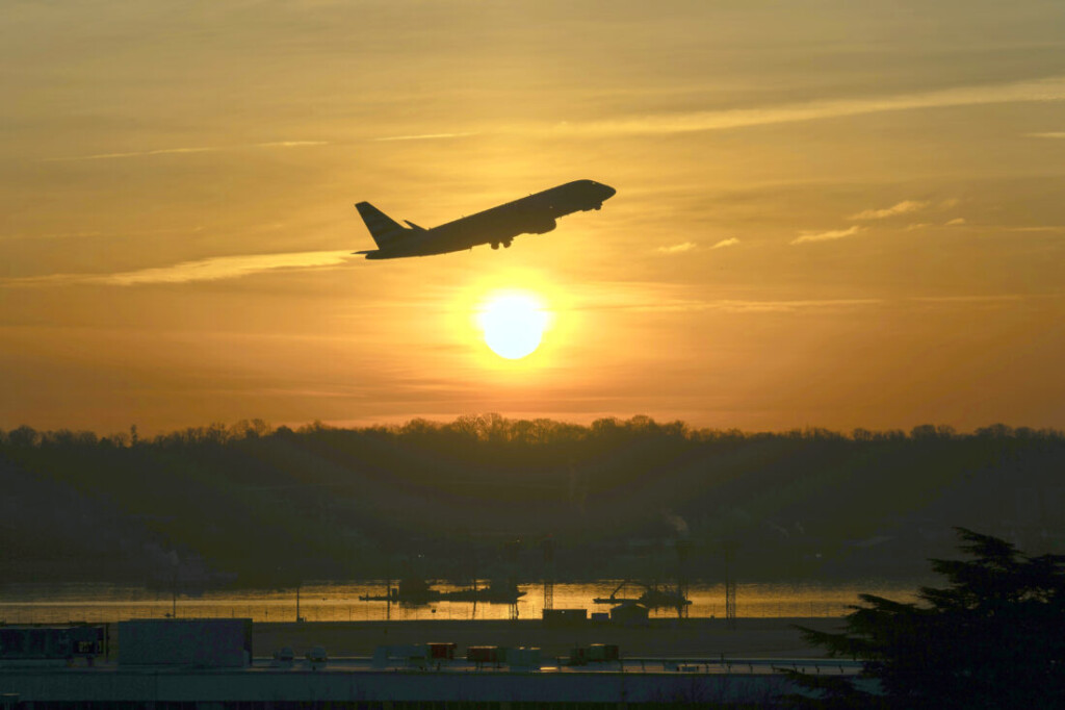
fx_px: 5914
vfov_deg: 6.9
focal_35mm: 200
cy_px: 355
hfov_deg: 10.3
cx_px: 532
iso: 100
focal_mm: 200
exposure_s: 1/1600
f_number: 9
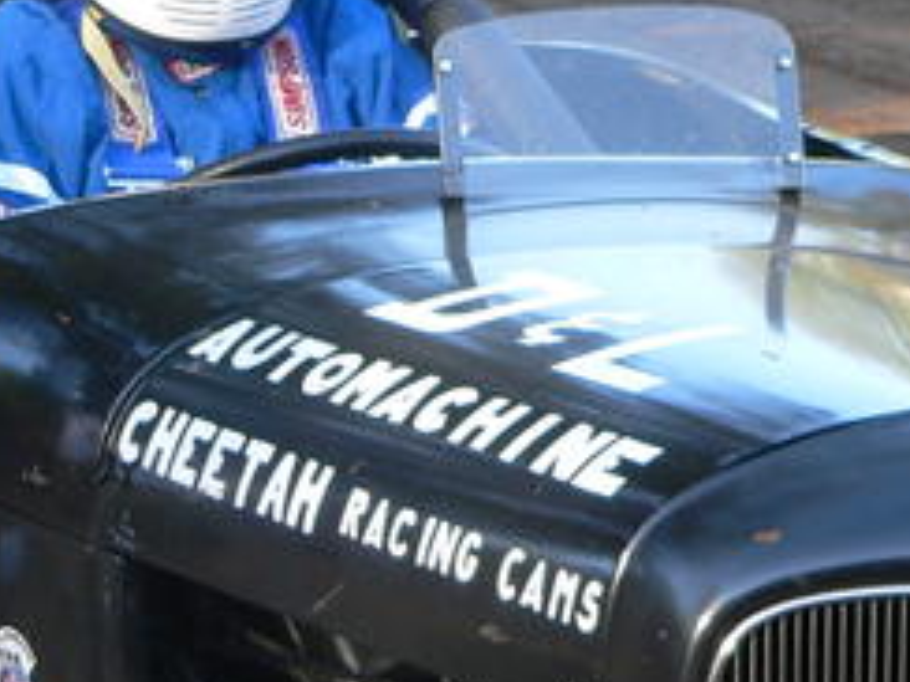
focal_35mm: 194
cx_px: 414
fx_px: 5100
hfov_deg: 10.2
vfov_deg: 7.7
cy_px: 408
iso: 80
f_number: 2.8
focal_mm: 9.9
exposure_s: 1/100
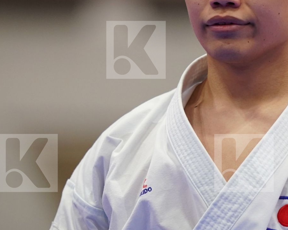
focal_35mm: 1121
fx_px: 9554
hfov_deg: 1.7
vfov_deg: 1.4
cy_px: 50
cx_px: 244
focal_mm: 400
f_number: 2.8
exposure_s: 1/500
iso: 1600
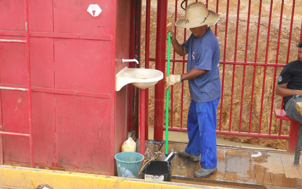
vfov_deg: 26.3
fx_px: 403
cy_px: 106
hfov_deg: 41.1
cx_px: 151
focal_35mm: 49
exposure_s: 1/250
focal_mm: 8.3
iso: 125
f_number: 3.4
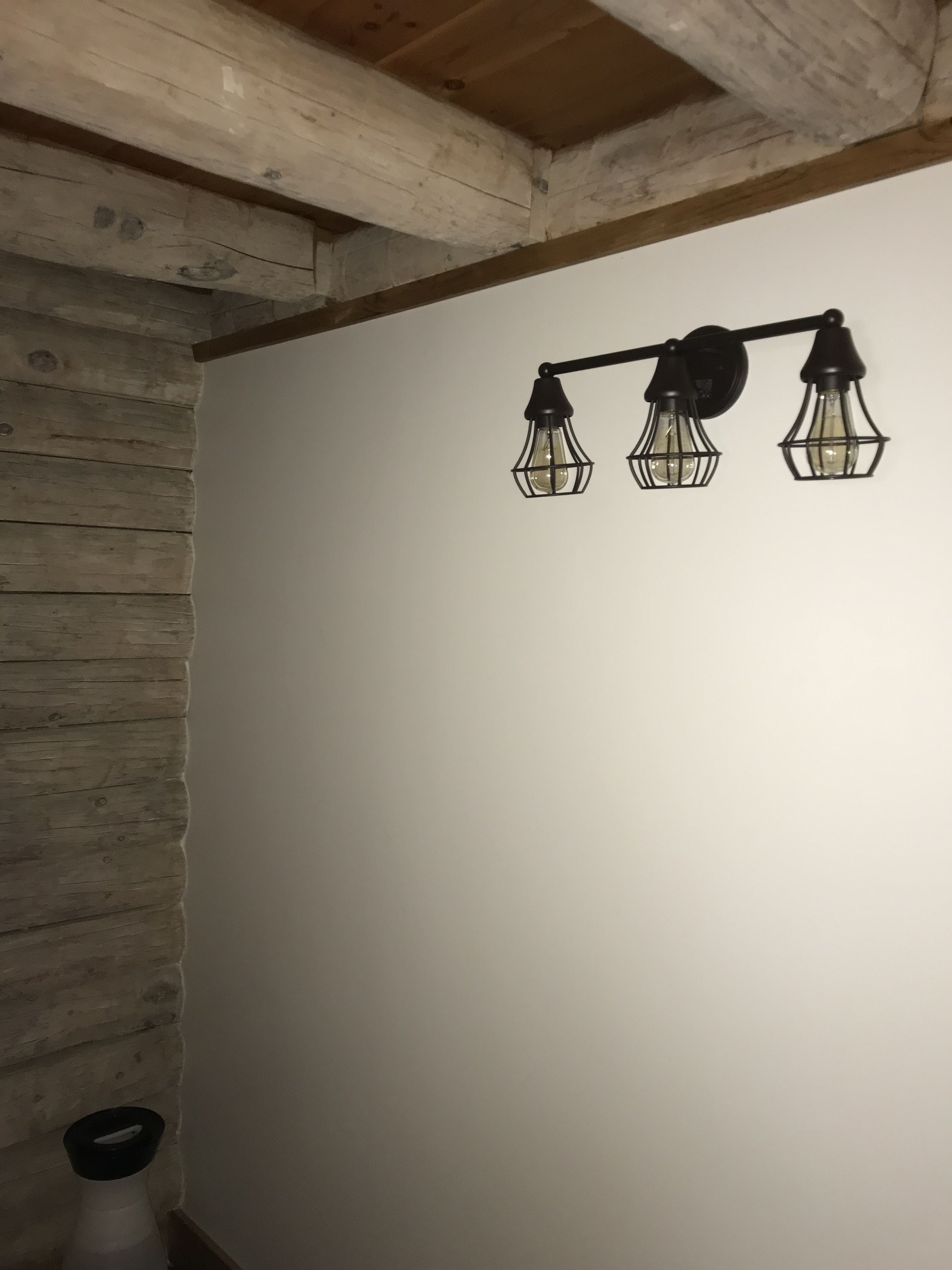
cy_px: 635
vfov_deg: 63.4
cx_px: 476
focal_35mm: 28
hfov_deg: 49.7
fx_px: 1027
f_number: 1.8
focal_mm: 3.99
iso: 50
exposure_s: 1/16
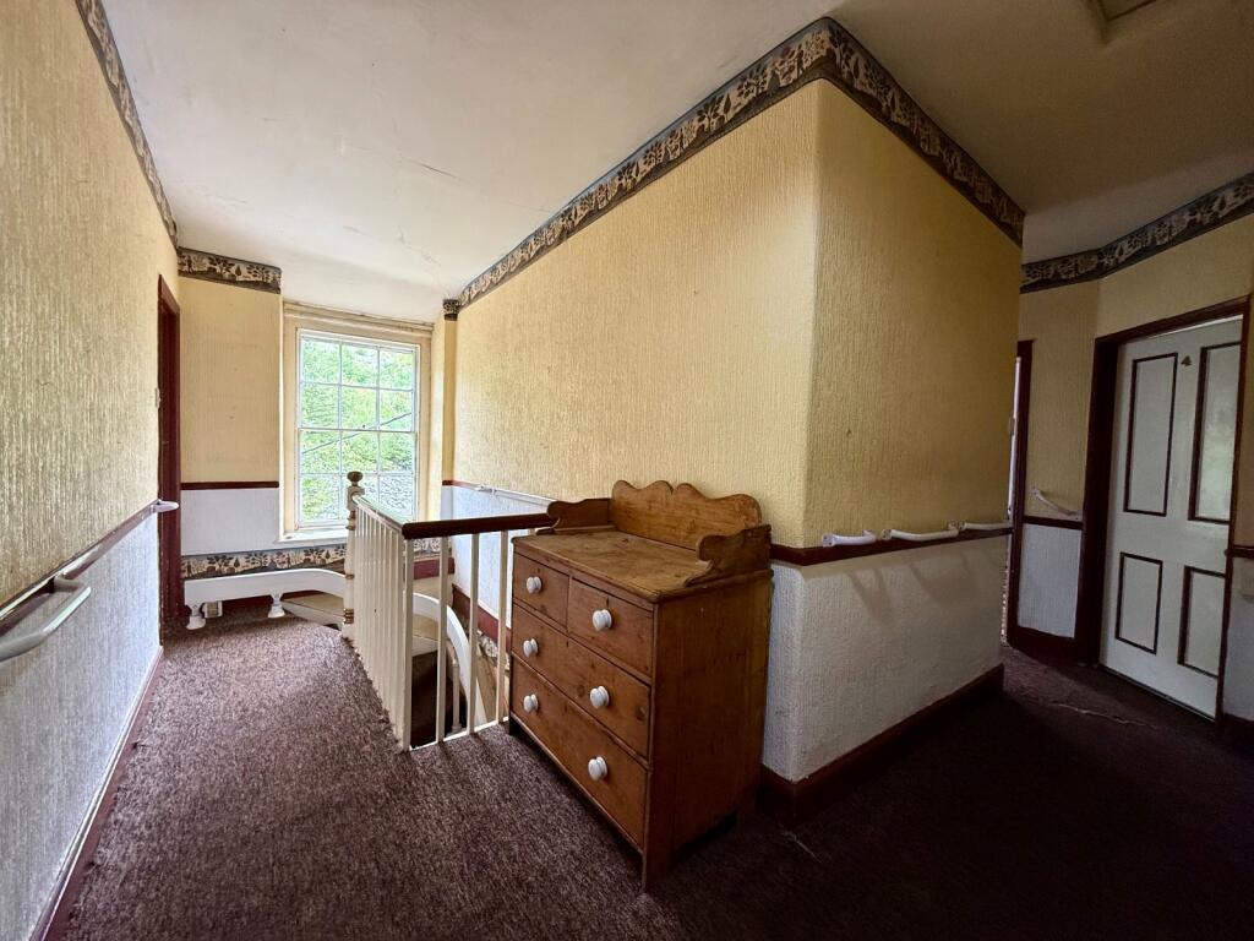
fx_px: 507
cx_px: 627
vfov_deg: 85.7
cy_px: 470
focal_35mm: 14
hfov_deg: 102.1
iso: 200
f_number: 2.2
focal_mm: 2.22
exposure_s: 1/99
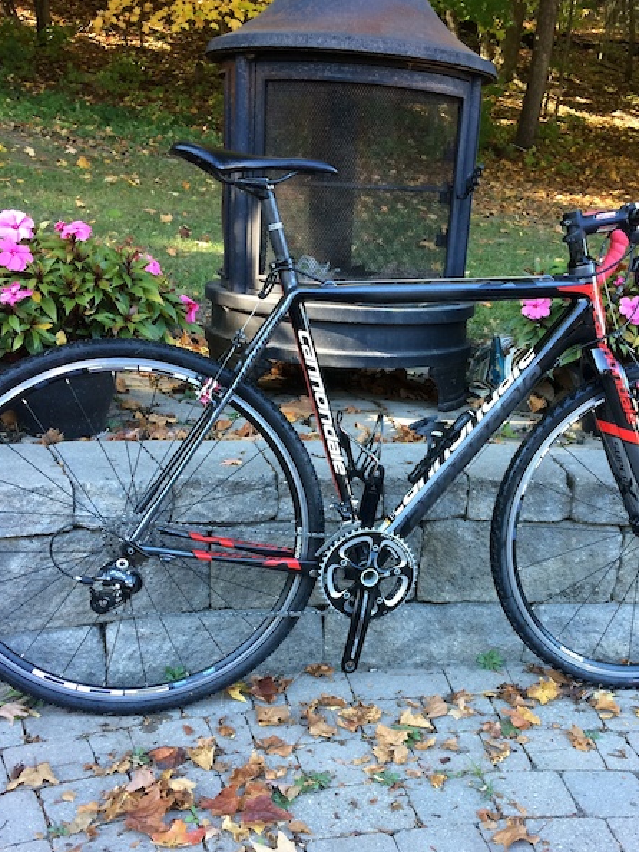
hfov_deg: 36.7
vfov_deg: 47.5
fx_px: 960
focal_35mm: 39
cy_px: 521
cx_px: 387
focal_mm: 4.15
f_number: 2.2
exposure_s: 1/40
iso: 40
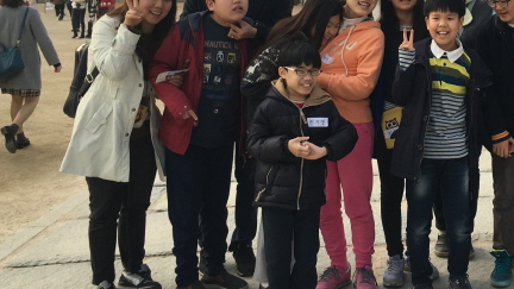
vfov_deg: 19.8
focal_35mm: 59
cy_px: 8
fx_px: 804
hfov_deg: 33.9
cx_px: 445
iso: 25
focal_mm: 4.15
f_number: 2.2
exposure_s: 1/1131
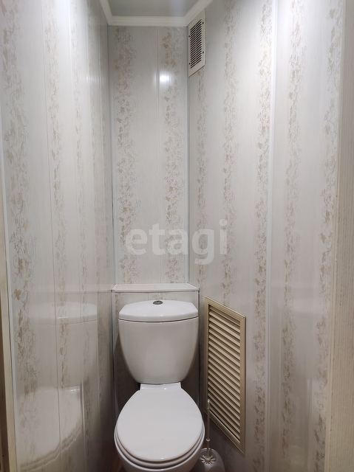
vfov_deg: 91.1
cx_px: 177
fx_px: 232
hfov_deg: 74.7
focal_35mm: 17
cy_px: 236
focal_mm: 4.74
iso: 787
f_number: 1.79
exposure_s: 1/50
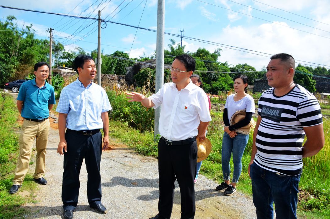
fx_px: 247
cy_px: 110
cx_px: 165
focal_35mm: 27
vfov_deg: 47.7
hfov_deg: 67.5
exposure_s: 1/500
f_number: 11
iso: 500
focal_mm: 18
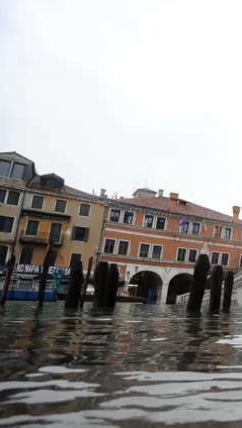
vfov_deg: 64.2
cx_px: 353
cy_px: 228
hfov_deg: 27.9
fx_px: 342
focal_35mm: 30
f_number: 4
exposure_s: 1/320
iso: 2000
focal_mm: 16
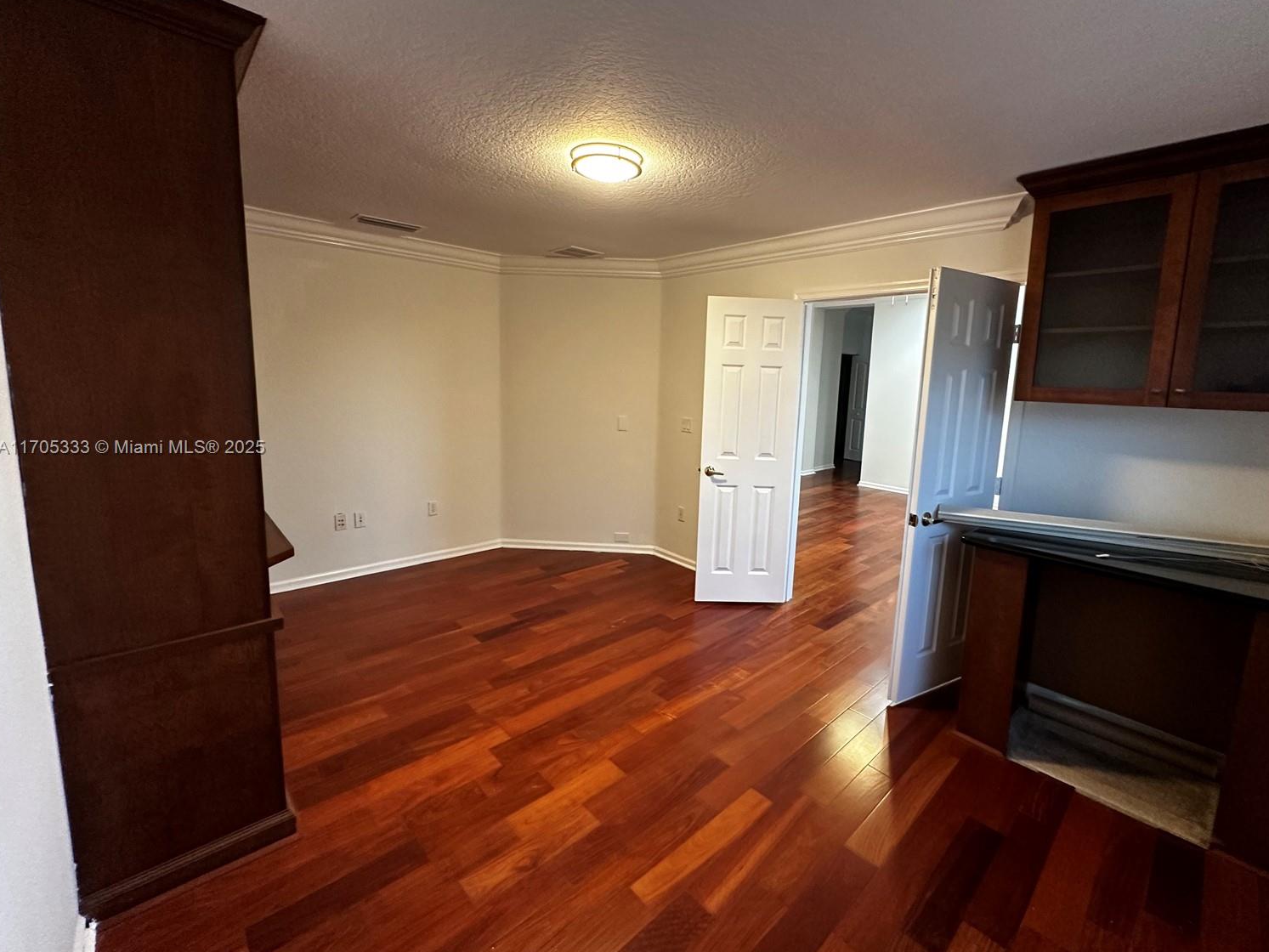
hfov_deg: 98.0
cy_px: 449
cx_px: 673
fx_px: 550
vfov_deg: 81.7
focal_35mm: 15
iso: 400
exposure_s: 1/60
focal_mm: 2.22
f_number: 2.2
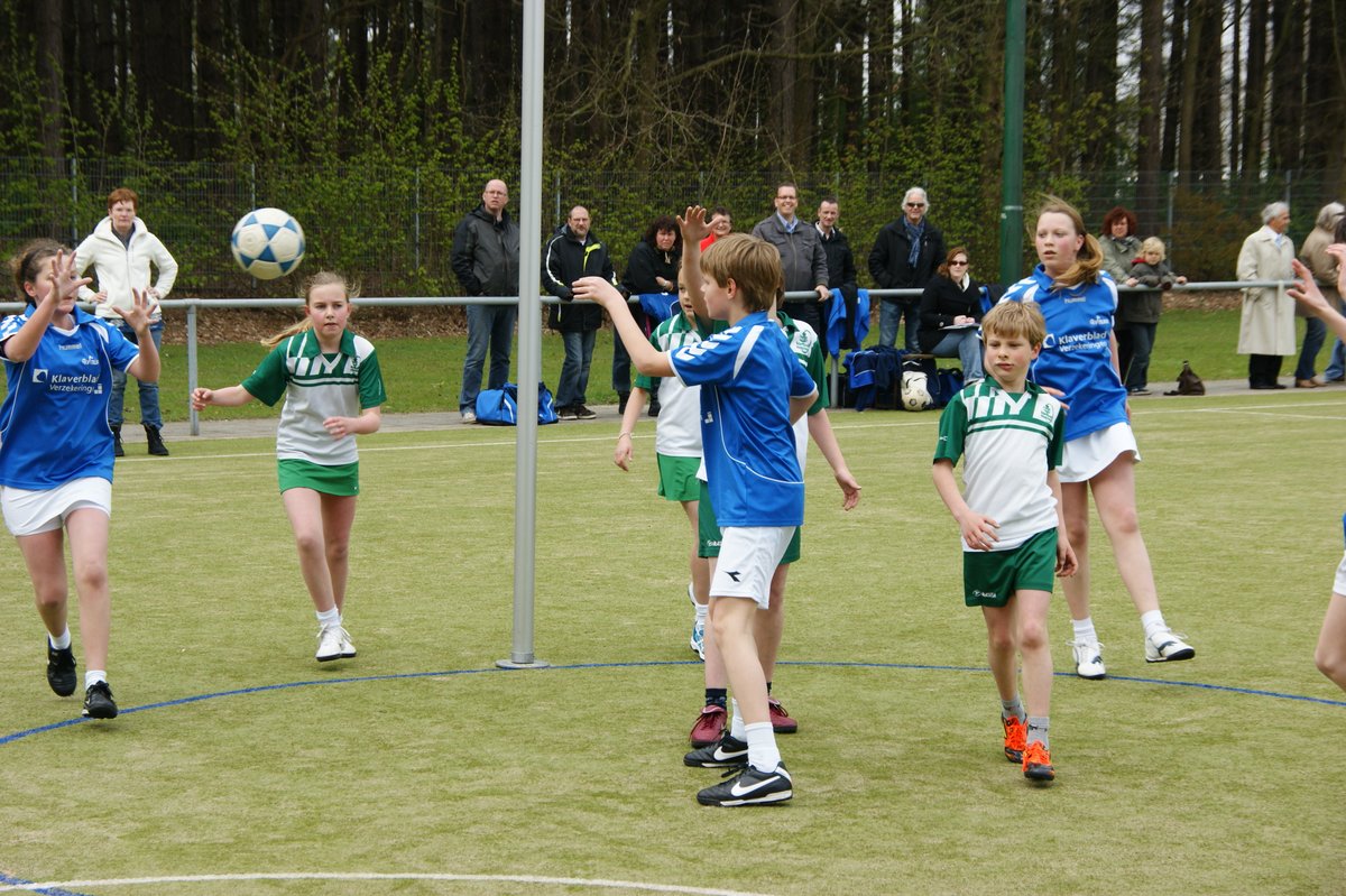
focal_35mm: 90
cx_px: 673
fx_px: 3363
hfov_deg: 22.6
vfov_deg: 15.2
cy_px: 448
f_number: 7.1
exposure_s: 1/320
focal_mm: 60
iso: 200
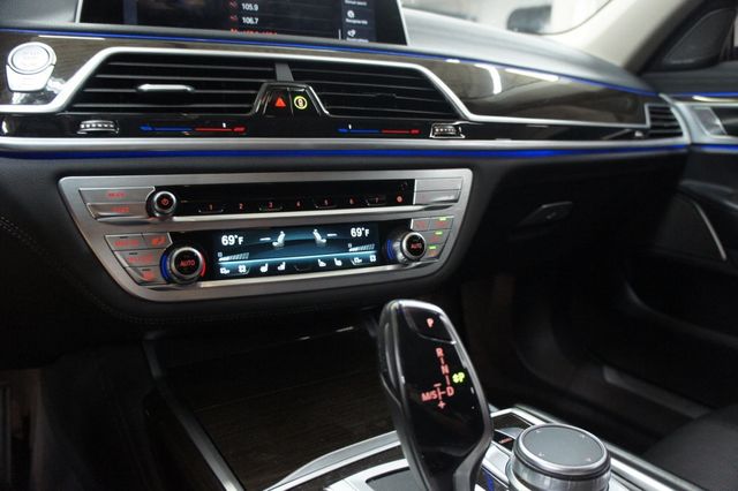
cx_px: 369
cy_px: 246
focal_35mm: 27
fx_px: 553
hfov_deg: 67.4
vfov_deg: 47.9
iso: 1600
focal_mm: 18
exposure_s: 1/30
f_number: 3.5
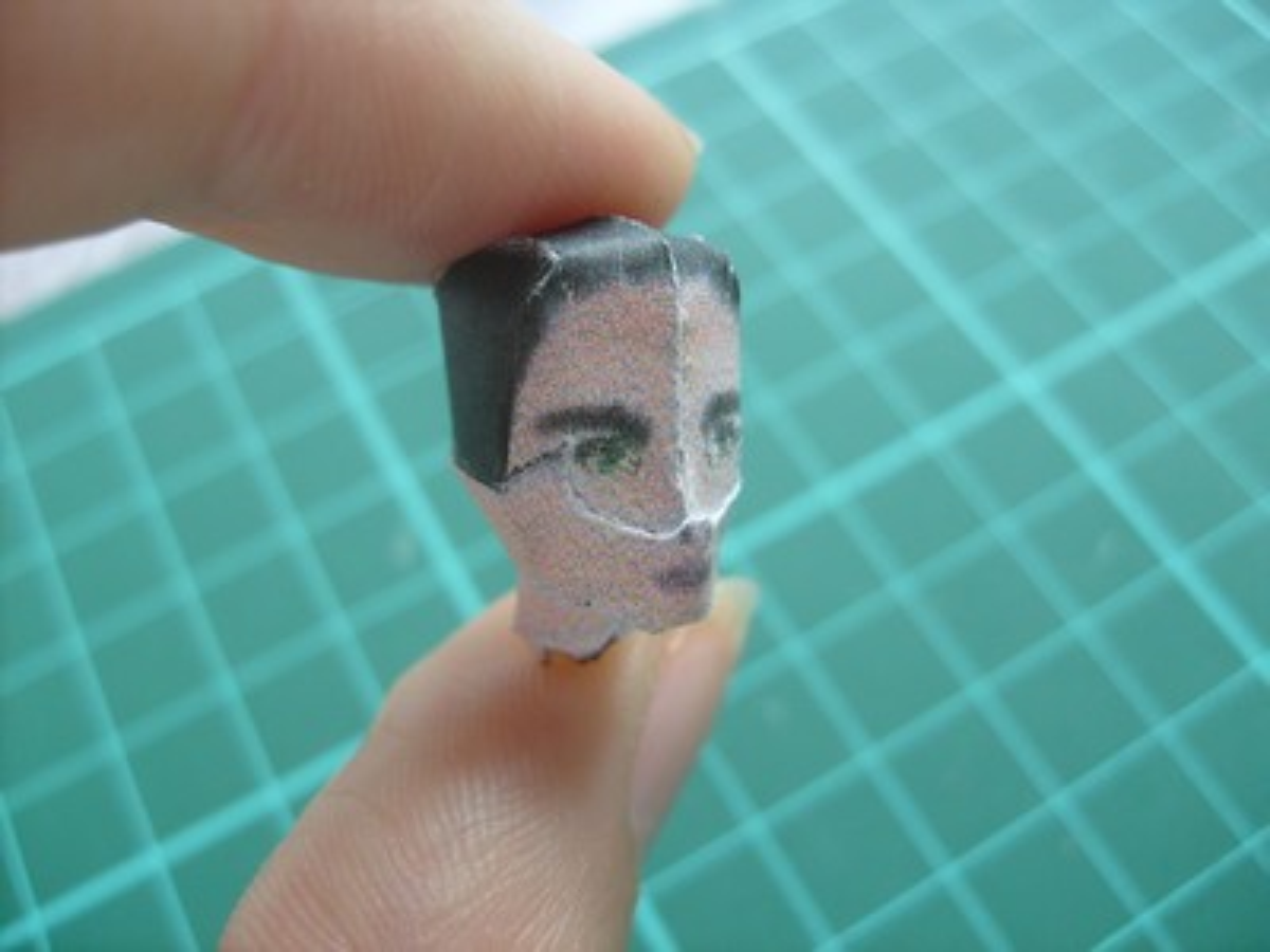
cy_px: 476
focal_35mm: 35
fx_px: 1284
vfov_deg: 40.7
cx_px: 635
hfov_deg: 52.6
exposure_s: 1/60
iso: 80
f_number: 2.8
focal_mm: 5.8
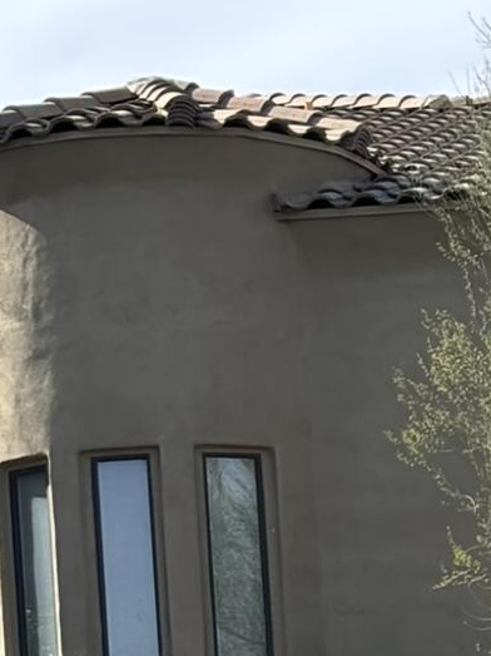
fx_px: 3765
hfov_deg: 7.3
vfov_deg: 9.6
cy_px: 1045
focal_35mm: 199
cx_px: 843
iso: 32
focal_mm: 5.96
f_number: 1.6
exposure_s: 1/1263
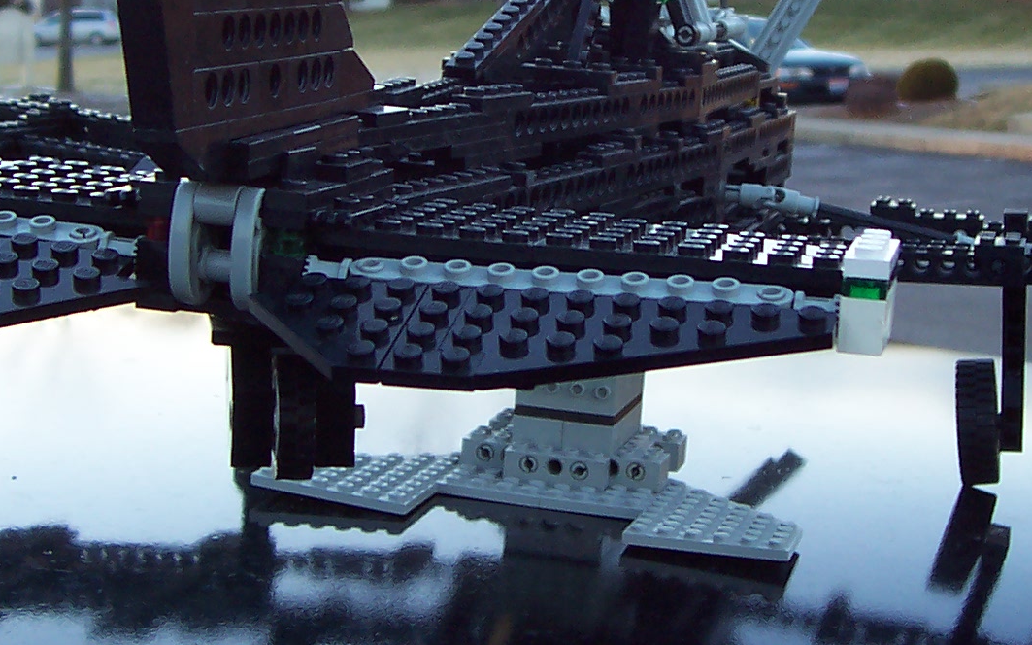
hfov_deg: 27.3
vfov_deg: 17.3
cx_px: 702
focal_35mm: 75
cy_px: 221
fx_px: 2109
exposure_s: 1/60
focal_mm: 5.6
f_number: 2.8
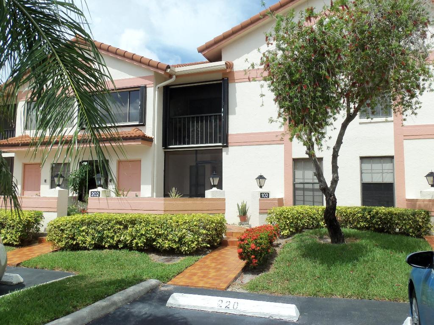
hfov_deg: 61.7
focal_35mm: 29
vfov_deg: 48.2
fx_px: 364
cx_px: 217
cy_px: 162
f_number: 8.6
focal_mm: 5.2
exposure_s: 1/160
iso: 80
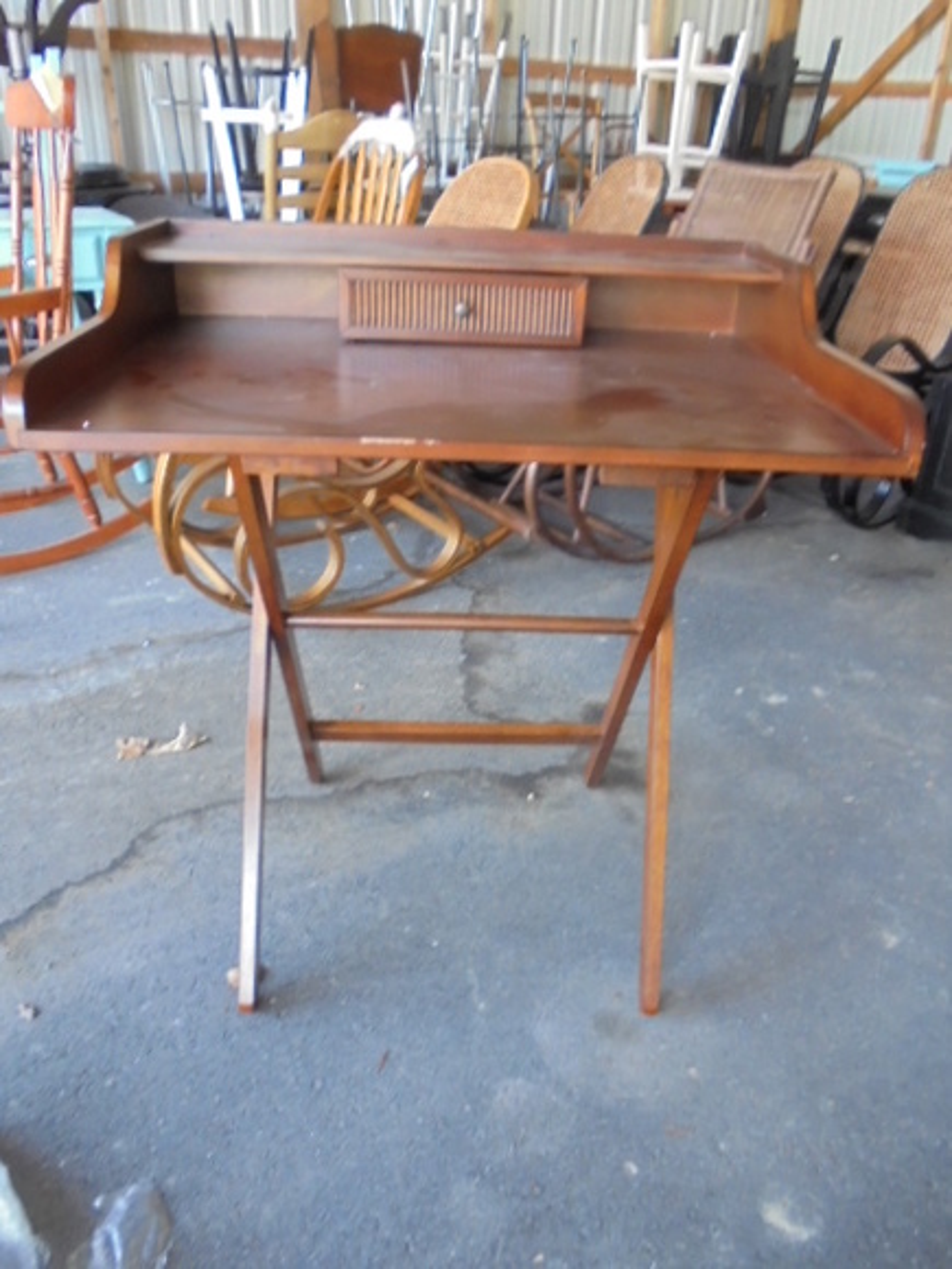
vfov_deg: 67.3
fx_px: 953
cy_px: 634
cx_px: 476
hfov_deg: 53.1
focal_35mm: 26
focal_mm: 4.6
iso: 400
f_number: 3.5
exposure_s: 1/25
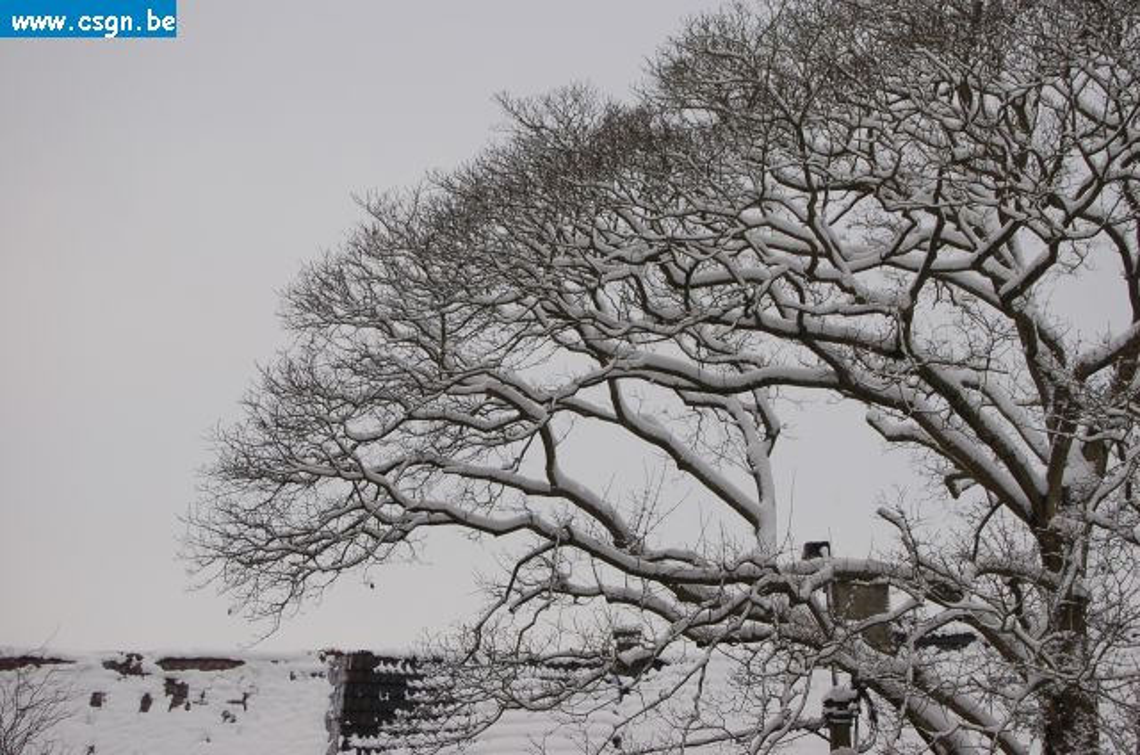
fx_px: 2607
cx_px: 570
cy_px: 378
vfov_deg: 16.5
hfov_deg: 24.7
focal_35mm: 82
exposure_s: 1/180
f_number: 6.7
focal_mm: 55
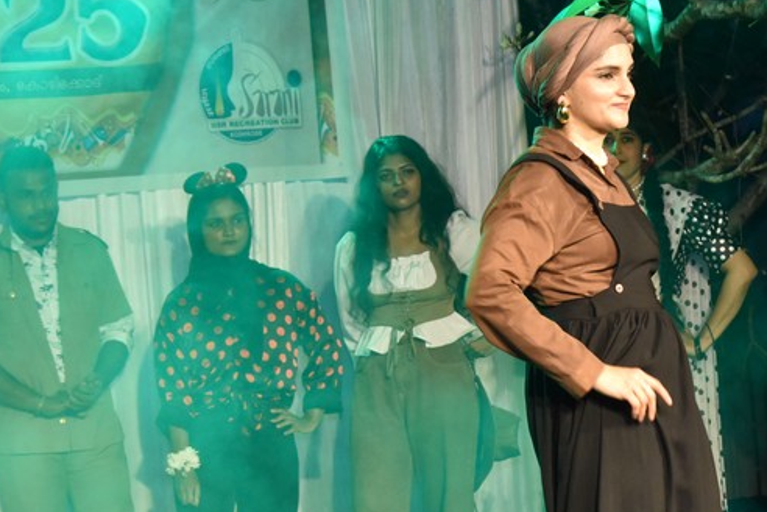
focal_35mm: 151
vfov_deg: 9.1
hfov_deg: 13.6
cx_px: 563
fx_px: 3215
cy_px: 326
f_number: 5.6
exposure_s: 1/100
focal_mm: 55
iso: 1400
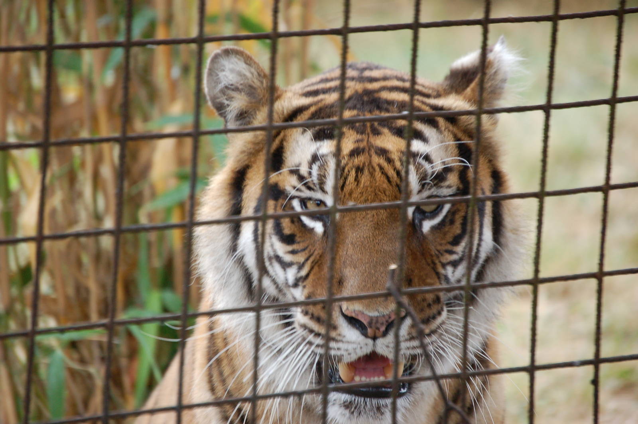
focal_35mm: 262
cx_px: 319
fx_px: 4648
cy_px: 212
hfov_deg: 7.9
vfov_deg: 5.2
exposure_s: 1/160
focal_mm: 175
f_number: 5.6
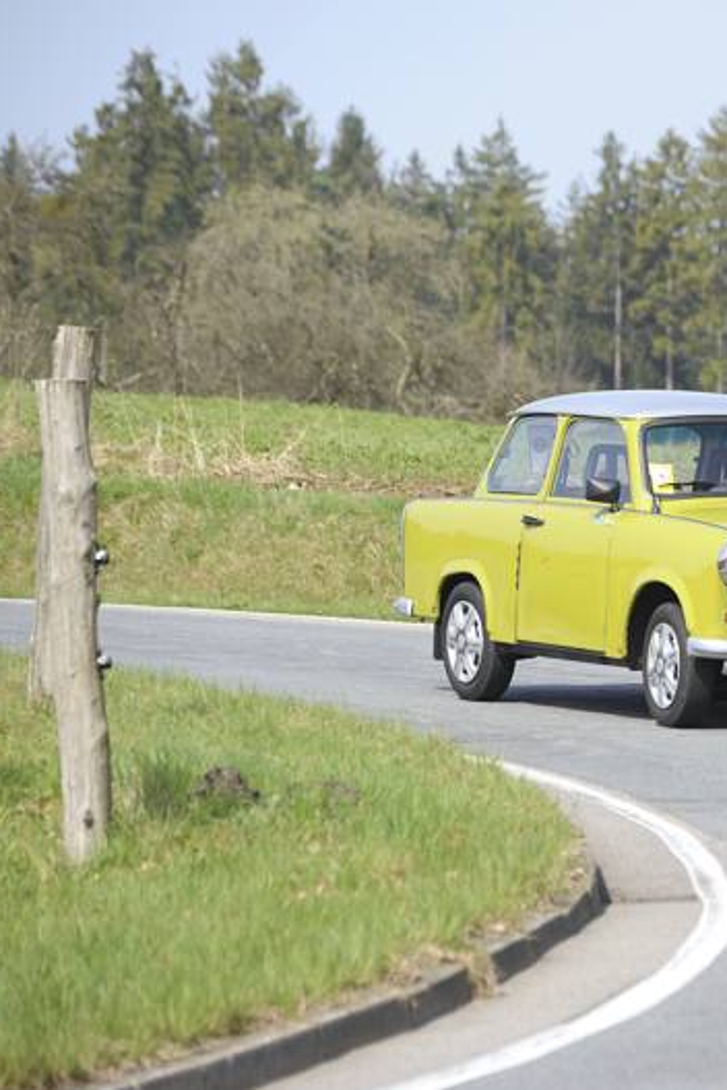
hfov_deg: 4.7
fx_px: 8935
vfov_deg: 7.0
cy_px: 545
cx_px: 735
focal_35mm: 295
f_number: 7.1
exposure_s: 1/400
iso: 200
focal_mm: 195
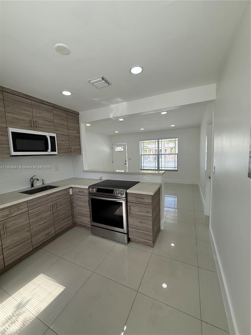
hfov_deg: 85.7
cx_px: 126
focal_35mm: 14
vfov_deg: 102.1
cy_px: 168
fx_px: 135
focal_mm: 2.22
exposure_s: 1/120
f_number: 2.2
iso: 64
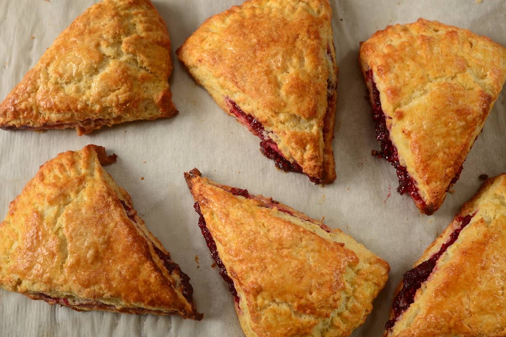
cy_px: 166
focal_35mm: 43
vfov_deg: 31.2
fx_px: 604
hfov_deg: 45.4
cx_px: 250
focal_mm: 28
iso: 100
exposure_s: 1/160
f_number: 5.6
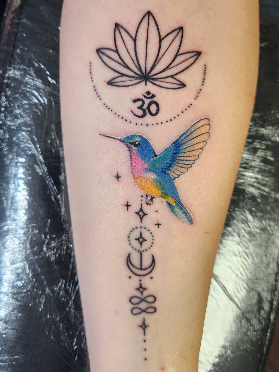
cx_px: 140
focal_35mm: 23
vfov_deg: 73.9
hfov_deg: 58.9
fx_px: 247
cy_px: 186
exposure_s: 1/101
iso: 200
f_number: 1.8
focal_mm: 5.4
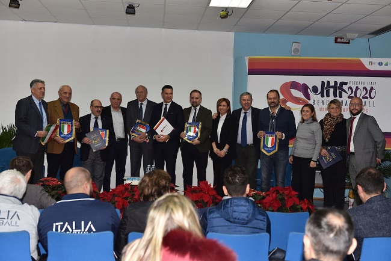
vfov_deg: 29.9
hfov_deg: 43.6
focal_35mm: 45
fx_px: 489
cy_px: 130
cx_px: 196
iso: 640
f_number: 4.5
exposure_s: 1/160
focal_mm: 45
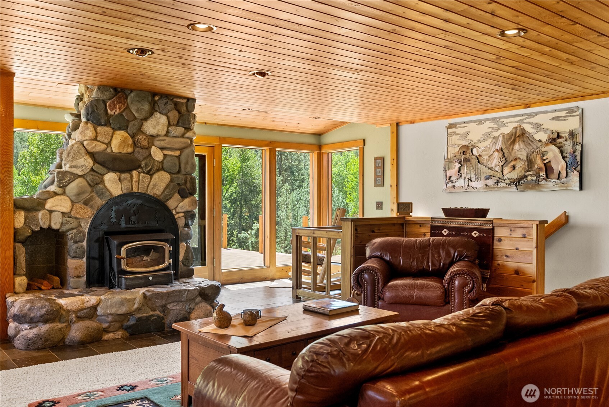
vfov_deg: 41.5
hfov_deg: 59.2
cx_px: 304
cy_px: 204
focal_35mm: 32
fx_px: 537
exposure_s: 1/40
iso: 800
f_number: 6.3
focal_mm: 31.7
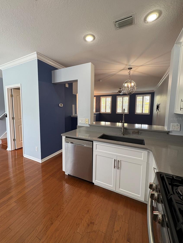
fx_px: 106
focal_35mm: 15
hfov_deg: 81.7
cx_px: 87
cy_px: 119
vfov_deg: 98.2
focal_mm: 2.22
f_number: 2.2
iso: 200
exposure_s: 1/120
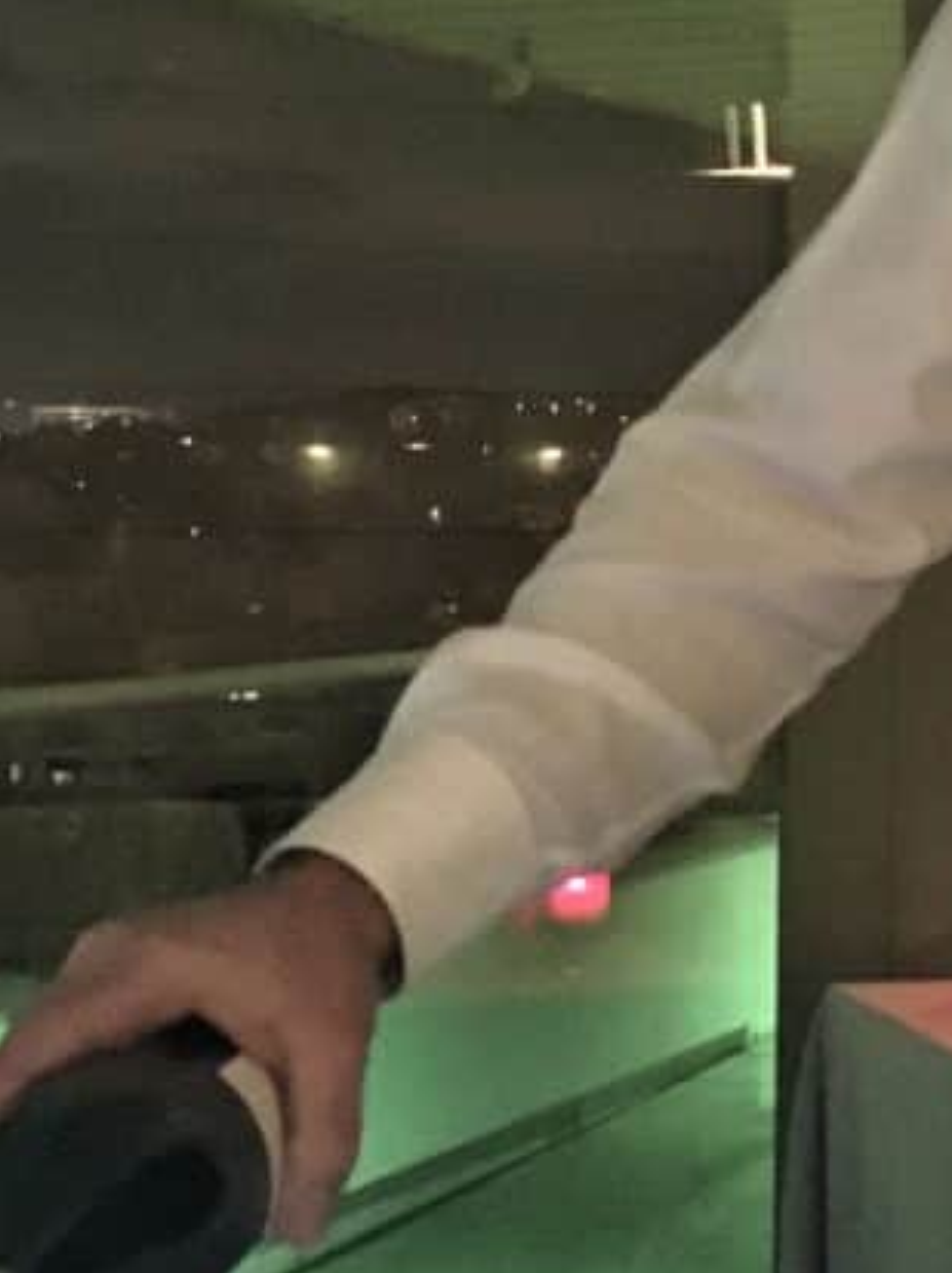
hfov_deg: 19.3
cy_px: 630
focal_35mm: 75
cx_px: 832
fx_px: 2754
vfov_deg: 26.0
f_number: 2.2
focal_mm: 4.15
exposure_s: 1/17
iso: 1600
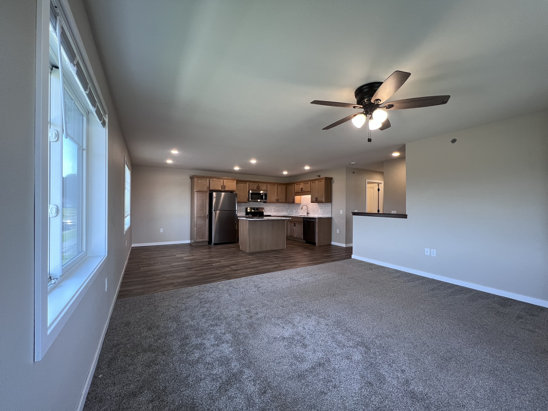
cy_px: 206
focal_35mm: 13
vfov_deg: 89.9
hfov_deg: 106.2
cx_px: 274
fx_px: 206
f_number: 1.8
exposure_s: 1/120
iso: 160
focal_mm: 1.57
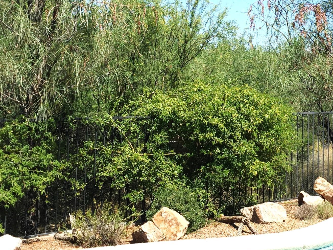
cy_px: 27
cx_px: 262
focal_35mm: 66
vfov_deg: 21.8
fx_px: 635
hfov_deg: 28.8
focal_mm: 4.15
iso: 32
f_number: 2.2
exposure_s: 1/1883
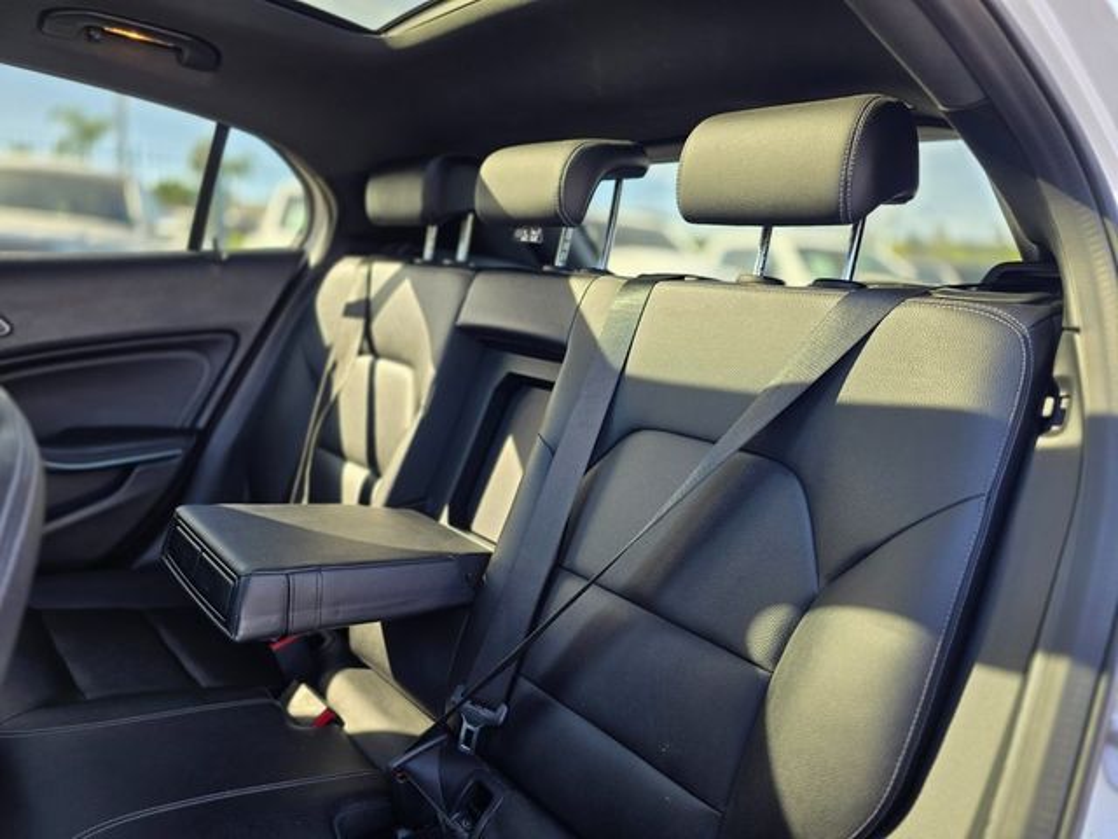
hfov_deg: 73.9
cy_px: 420
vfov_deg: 58.9
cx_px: 559
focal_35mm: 23
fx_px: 743
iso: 50
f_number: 1.7
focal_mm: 6.3
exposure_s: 1/180
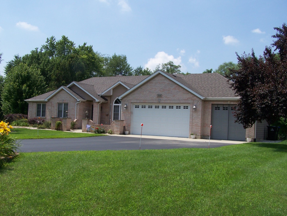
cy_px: 108
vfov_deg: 37.7
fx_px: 315
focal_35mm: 38
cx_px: 144
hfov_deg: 49.0
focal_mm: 6.3
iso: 80
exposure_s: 1/500
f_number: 5.6
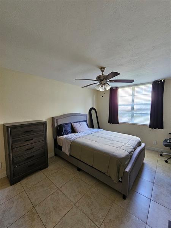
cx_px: 86
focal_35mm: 13
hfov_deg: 89.9
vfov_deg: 106.2
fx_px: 86
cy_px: 114
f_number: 2.2
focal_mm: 2.2
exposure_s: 1/40
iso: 320
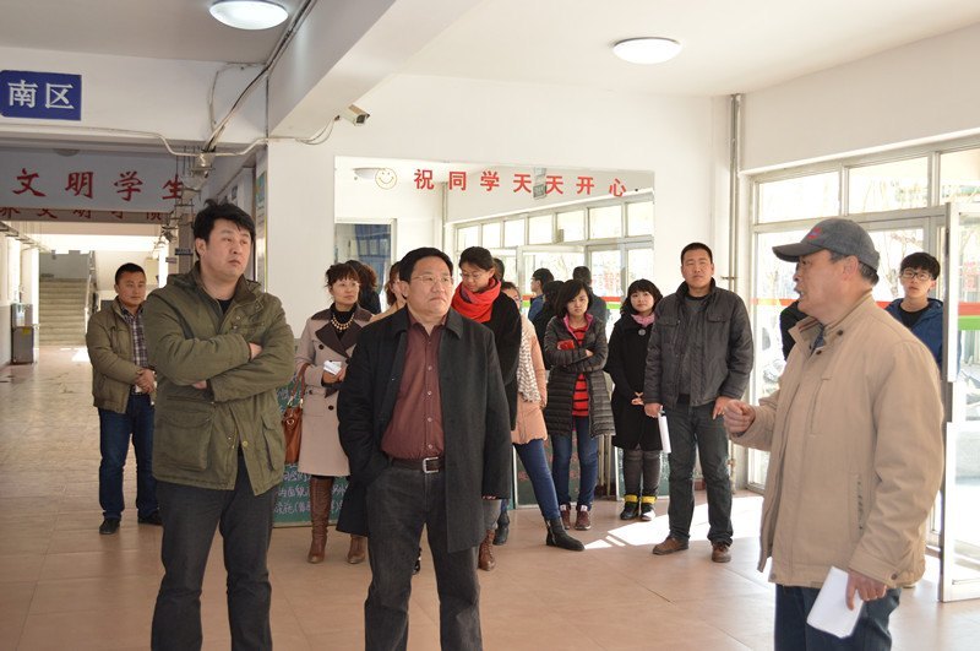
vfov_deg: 34.1
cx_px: 490
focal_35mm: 39
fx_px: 1060
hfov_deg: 49.6
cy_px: 326
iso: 400
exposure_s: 1/100
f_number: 4.2
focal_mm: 26
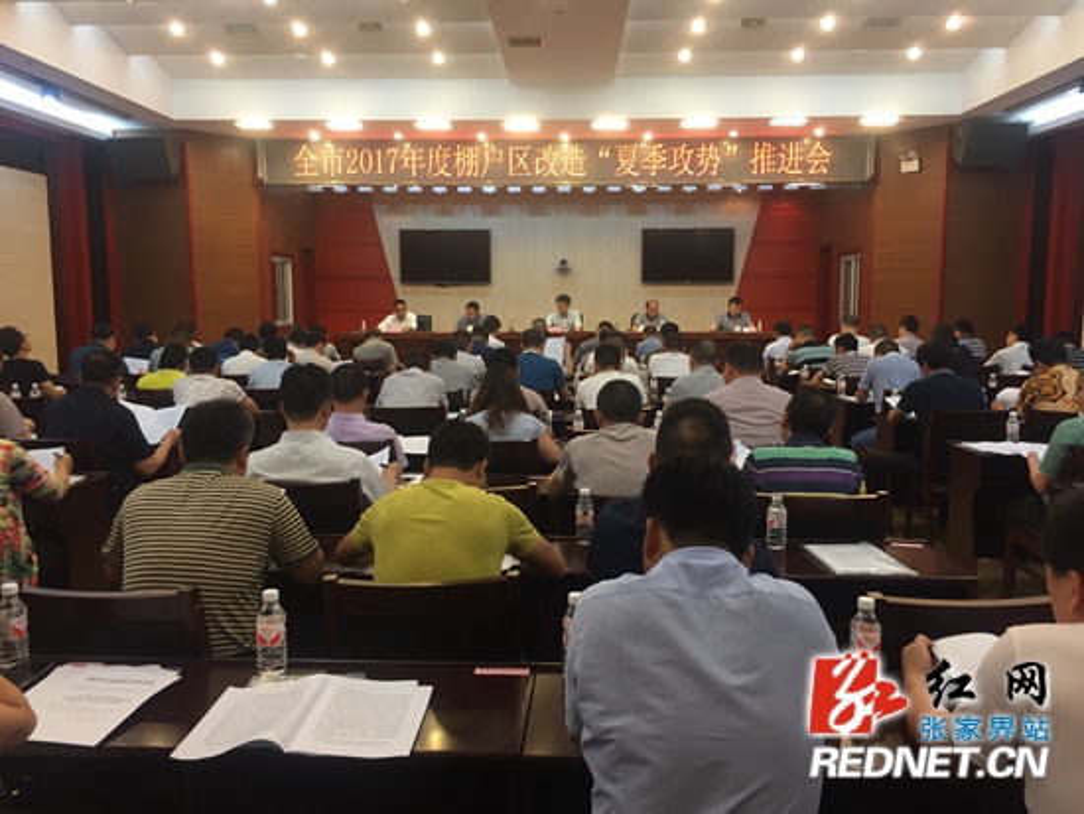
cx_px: 542
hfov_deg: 61.6
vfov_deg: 48.3
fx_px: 909
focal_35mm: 29
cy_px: 407
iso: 80
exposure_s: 1/33
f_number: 2.2
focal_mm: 4.15
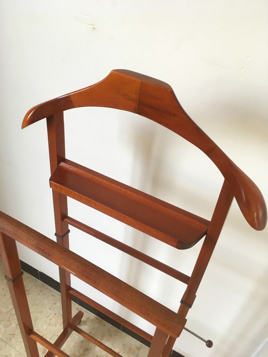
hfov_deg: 48.2
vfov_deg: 61.7
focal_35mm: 29
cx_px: 134
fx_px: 299
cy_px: 178
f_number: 2.2
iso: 64
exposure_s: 1/33
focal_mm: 4.15
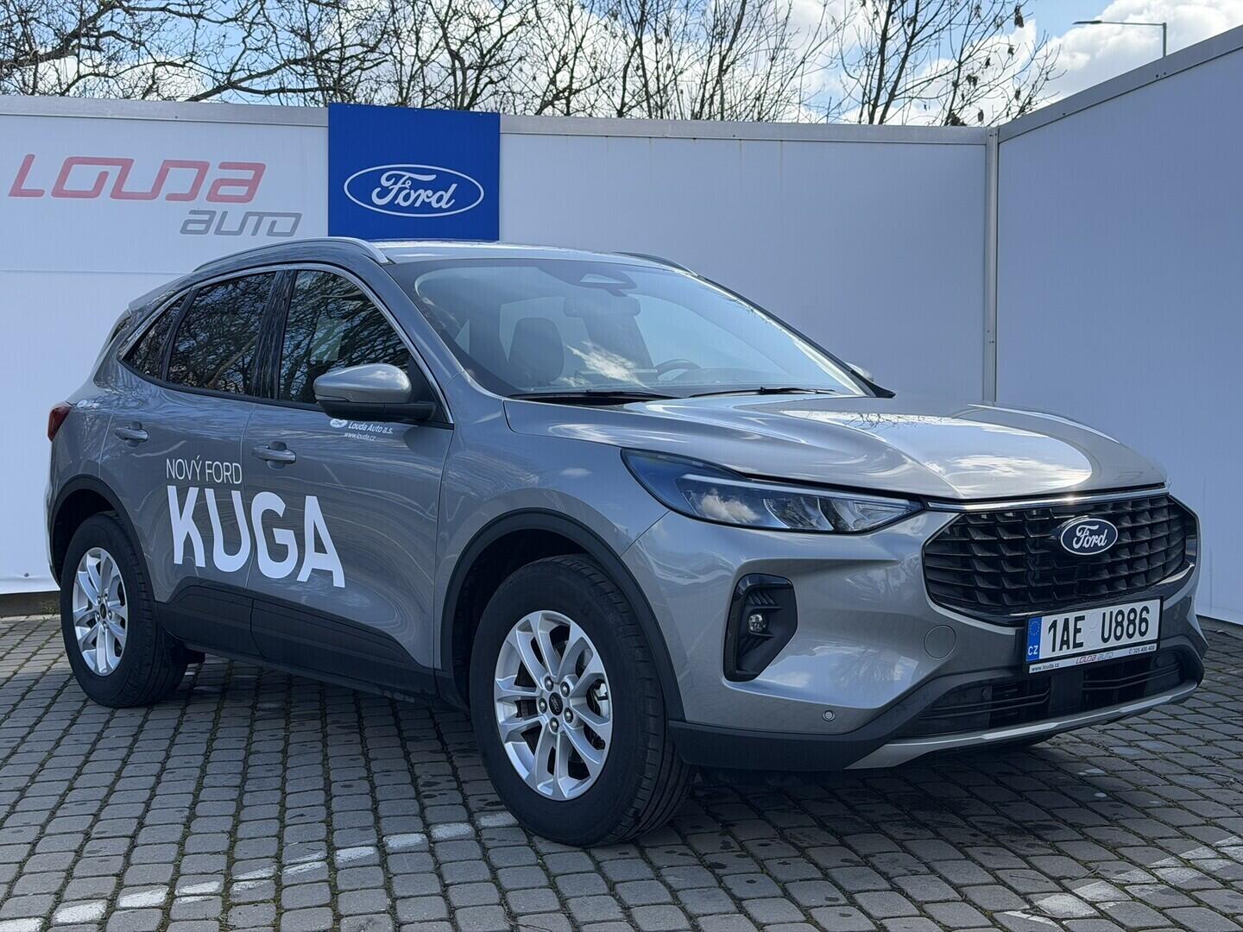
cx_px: 622
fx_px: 1724
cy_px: 466
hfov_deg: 39.7
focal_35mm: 48
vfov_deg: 30.3
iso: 64
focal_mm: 6.76
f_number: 1.78
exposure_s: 1/1608
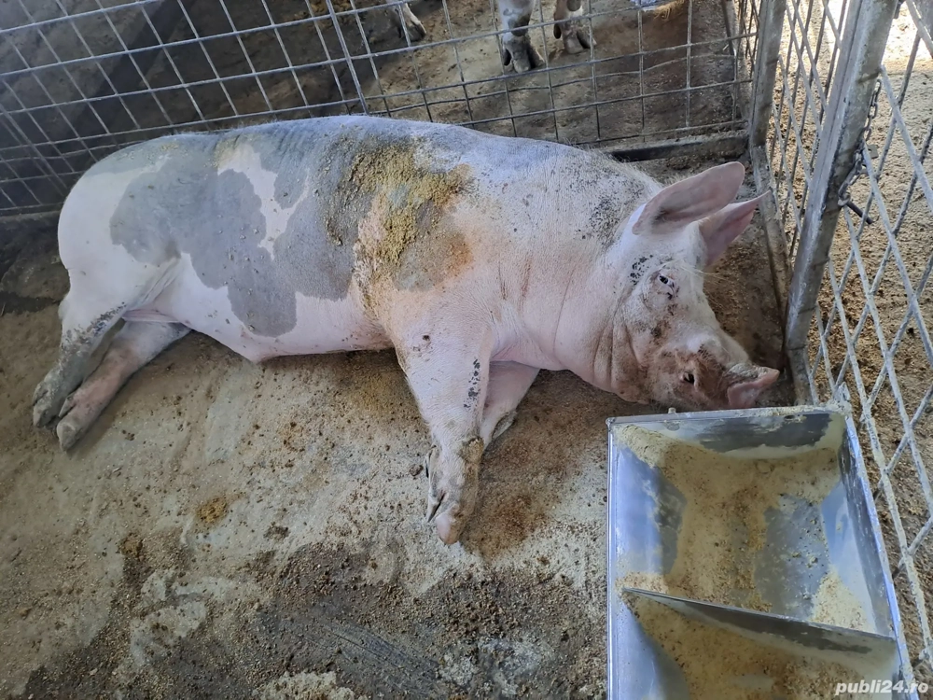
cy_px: 350
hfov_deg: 69.4
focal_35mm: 25
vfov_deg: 54.9
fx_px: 674
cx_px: 466
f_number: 1.8
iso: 320
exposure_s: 1/33
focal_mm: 4.65
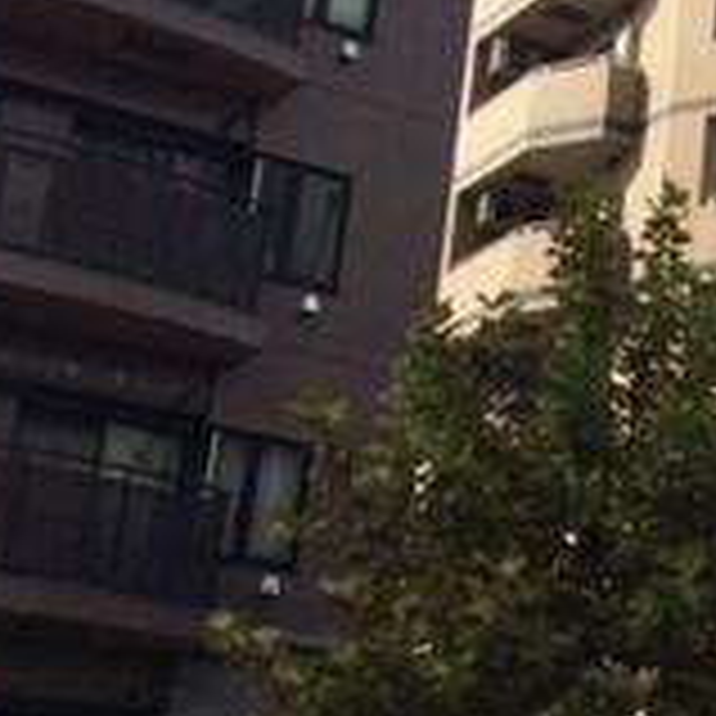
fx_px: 2270
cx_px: 1288
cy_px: 383
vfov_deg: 17.9
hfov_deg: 15.4
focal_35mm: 97
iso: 32
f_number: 2.2
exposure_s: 1/2564
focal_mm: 4.15
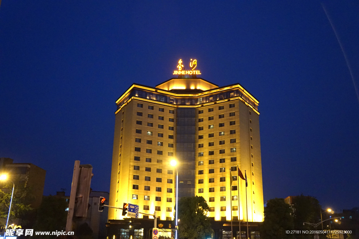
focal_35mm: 36
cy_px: 120
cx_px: 180
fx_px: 359
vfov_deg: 36.8
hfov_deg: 53.1
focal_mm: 24
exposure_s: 1/50
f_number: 4
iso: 3200
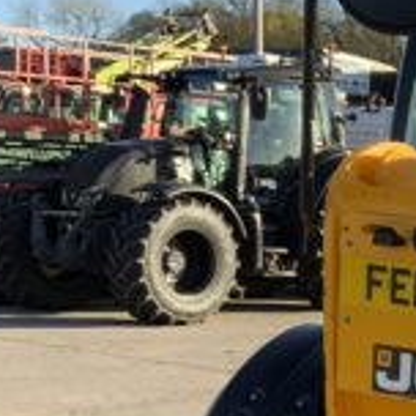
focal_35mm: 108
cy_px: 402
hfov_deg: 14.3
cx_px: 747
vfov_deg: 15.9
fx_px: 1468
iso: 16
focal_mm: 3
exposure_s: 1/816
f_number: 1.8
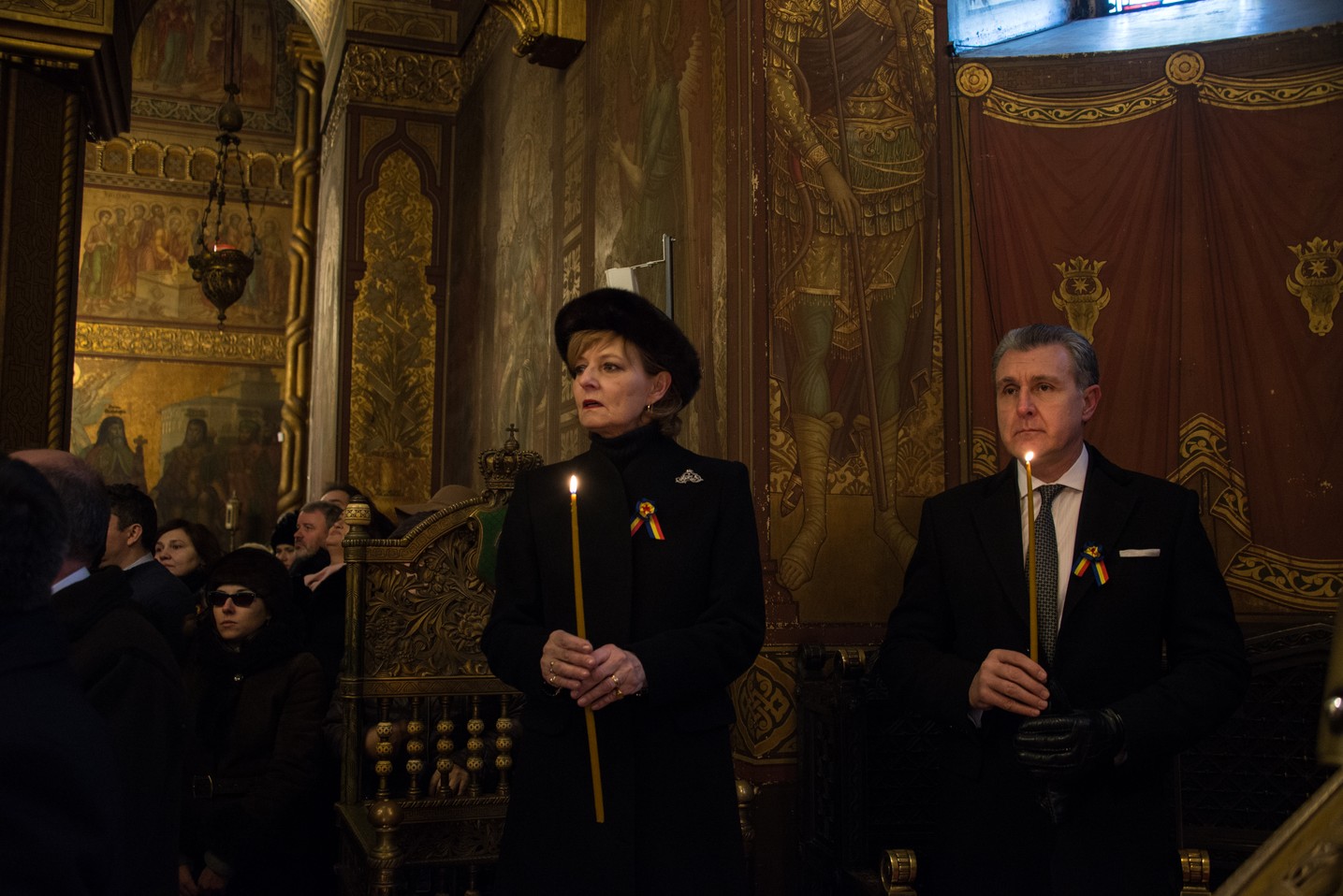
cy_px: 448
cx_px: 672
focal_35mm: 34
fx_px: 1269
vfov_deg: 38.9
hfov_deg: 55.8
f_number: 3.8
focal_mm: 34
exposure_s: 1/40
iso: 2500
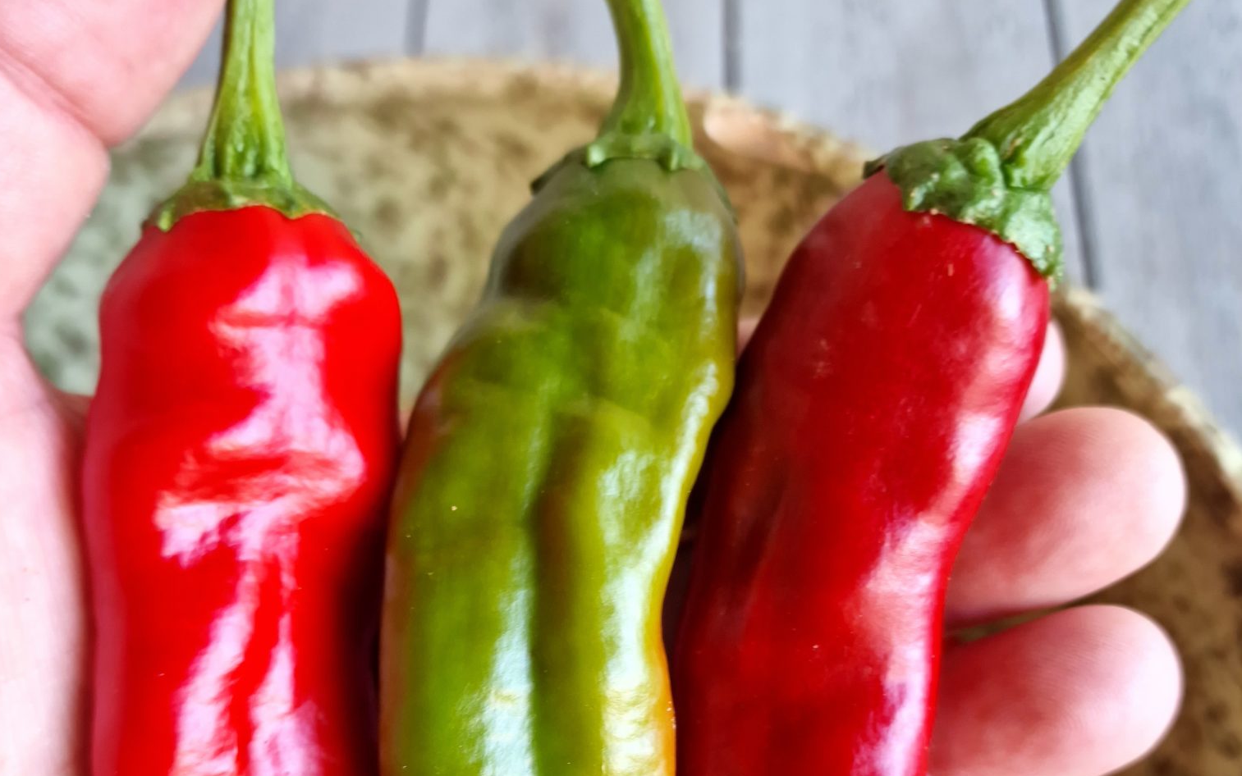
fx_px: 1117
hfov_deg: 58.1
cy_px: 655
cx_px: 613
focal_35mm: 33
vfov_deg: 36.6
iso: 80
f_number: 1.8
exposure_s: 1/60
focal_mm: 6.4
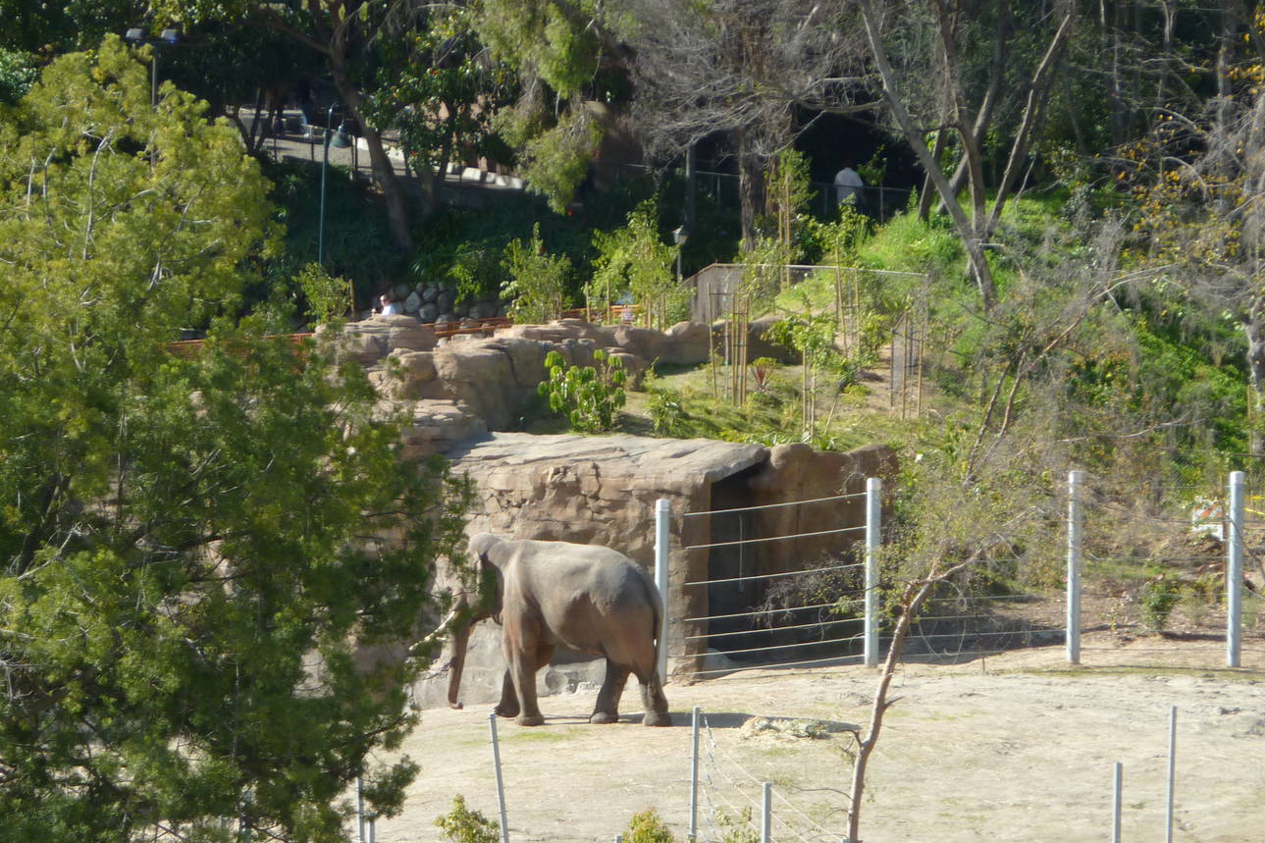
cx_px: 636
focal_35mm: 253
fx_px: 8888
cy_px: 473
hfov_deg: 8.1
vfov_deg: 5.4
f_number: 4.5
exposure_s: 1/250
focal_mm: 32.1
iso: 80
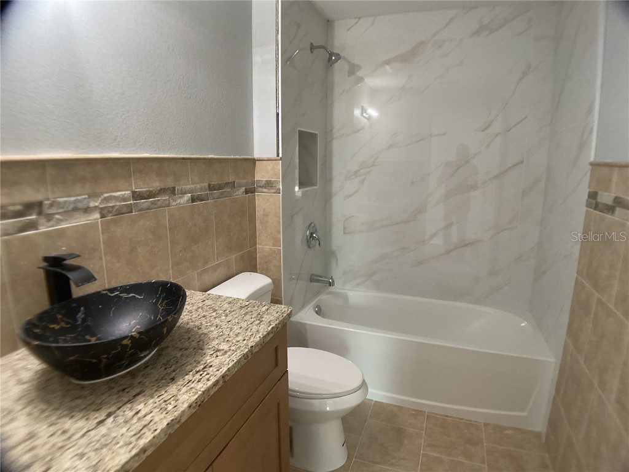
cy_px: 236
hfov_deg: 61.7
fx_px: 527
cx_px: 314
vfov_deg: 48.2
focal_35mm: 29
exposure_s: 1/60
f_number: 1.8
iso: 125
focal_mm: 3
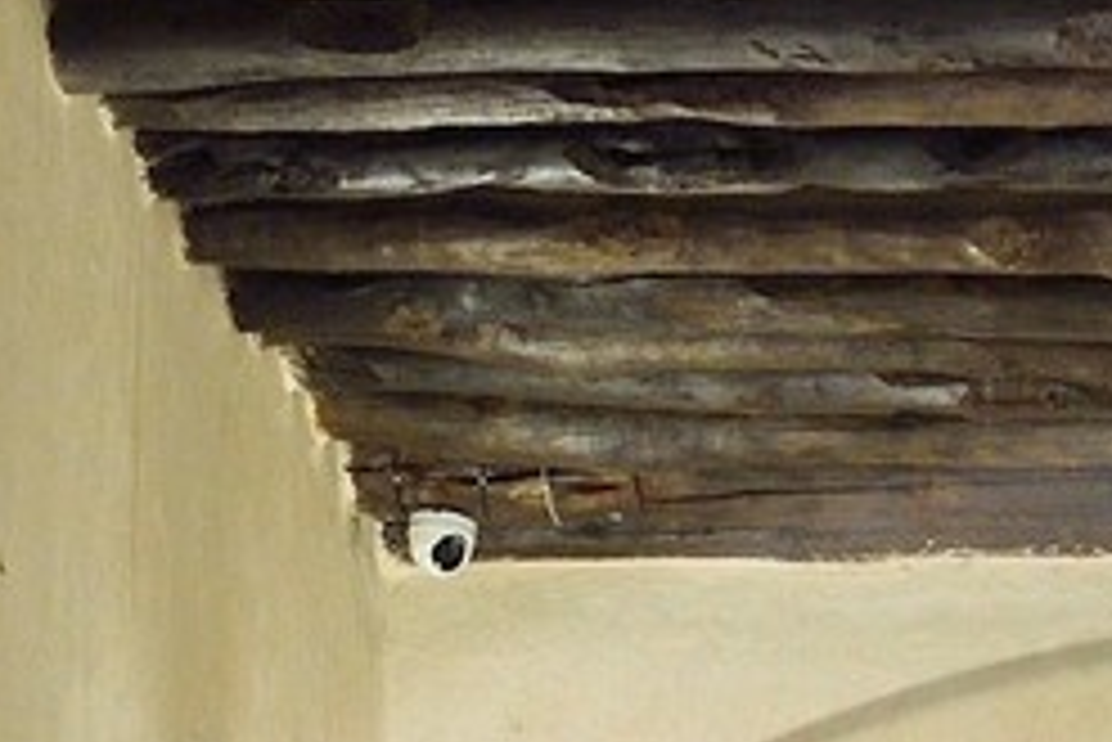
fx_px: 6799
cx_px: 1427
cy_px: 2273
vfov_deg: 5.8
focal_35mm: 220
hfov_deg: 9.2
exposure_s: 1/15
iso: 1600
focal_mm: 34
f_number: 6.3
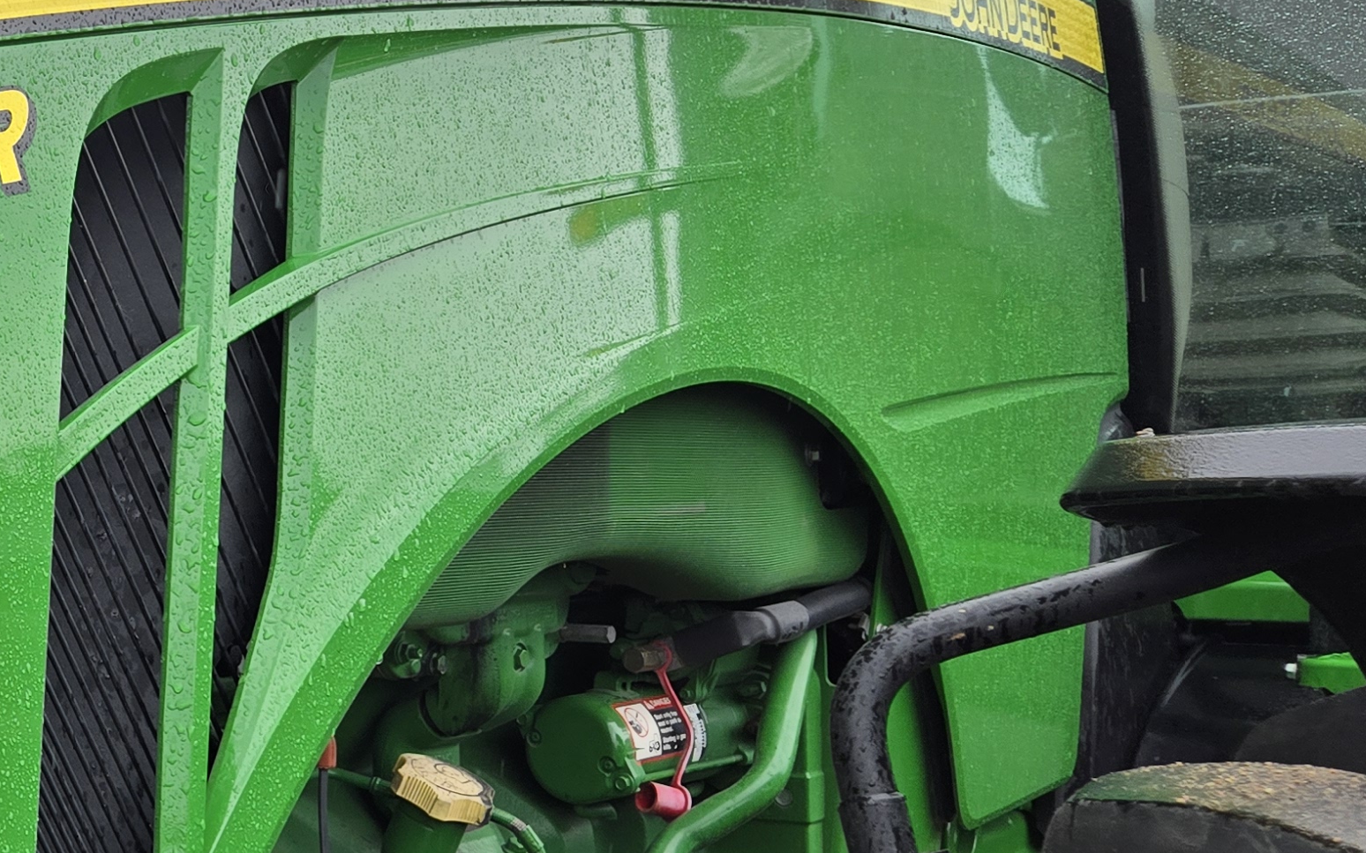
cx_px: -156
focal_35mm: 63
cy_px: 517
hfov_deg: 29.2
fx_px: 2345
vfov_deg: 20.6
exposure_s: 1/518
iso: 25
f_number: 1.8
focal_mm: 5.4
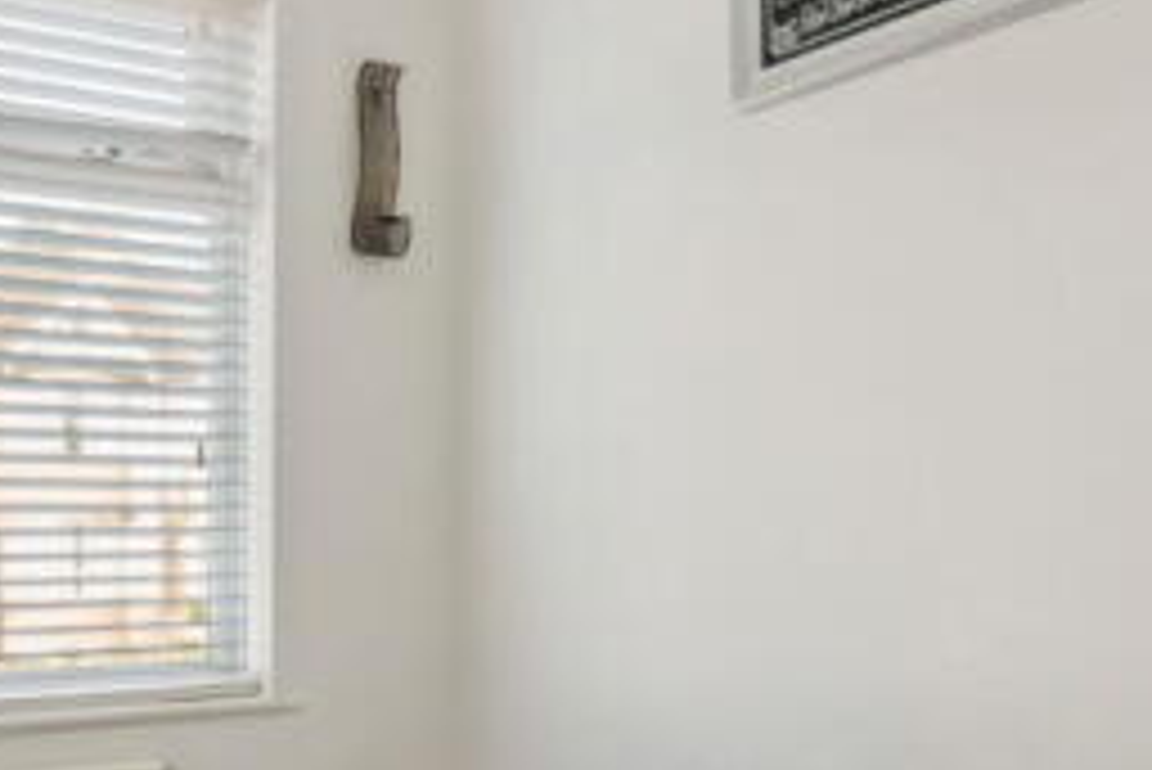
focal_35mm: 41
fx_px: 1313
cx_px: 362
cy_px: 538
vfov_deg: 32.3
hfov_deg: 46.5
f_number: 6.3
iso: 1600
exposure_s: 1/50
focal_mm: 16
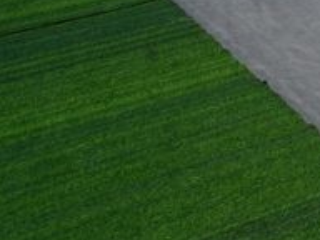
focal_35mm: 123
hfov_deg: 12.5
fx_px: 1137
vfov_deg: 11.2
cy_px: -188
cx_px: 772
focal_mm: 16
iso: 100
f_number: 10
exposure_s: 1/250
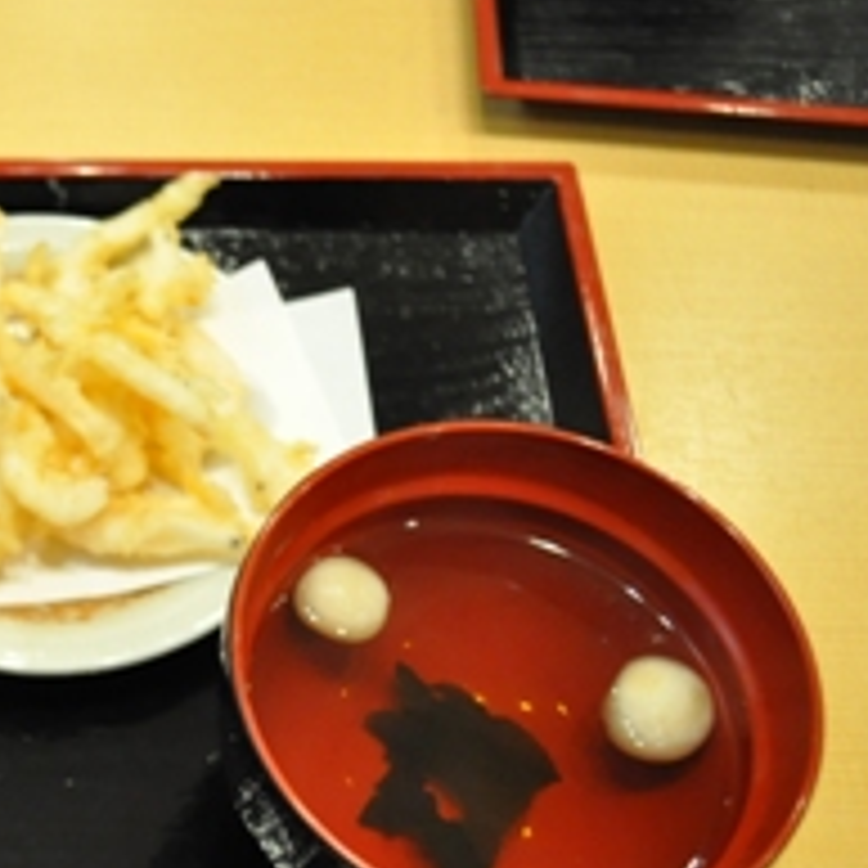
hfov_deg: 24.7
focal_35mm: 65
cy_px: 607
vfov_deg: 26.3
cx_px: -81
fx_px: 1844
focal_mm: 22
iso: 1600
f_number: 4
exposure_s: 1/40
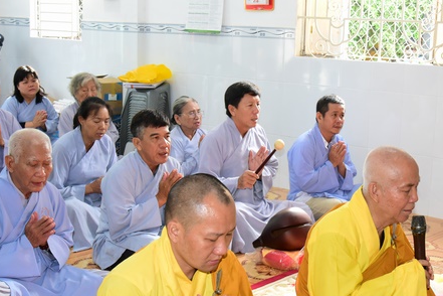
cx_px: 279
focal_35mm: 59
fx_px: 726
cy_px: 184
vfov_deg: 22.9
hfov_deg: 33.8
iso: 3200
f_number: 8
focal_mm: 40
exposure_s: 1/80
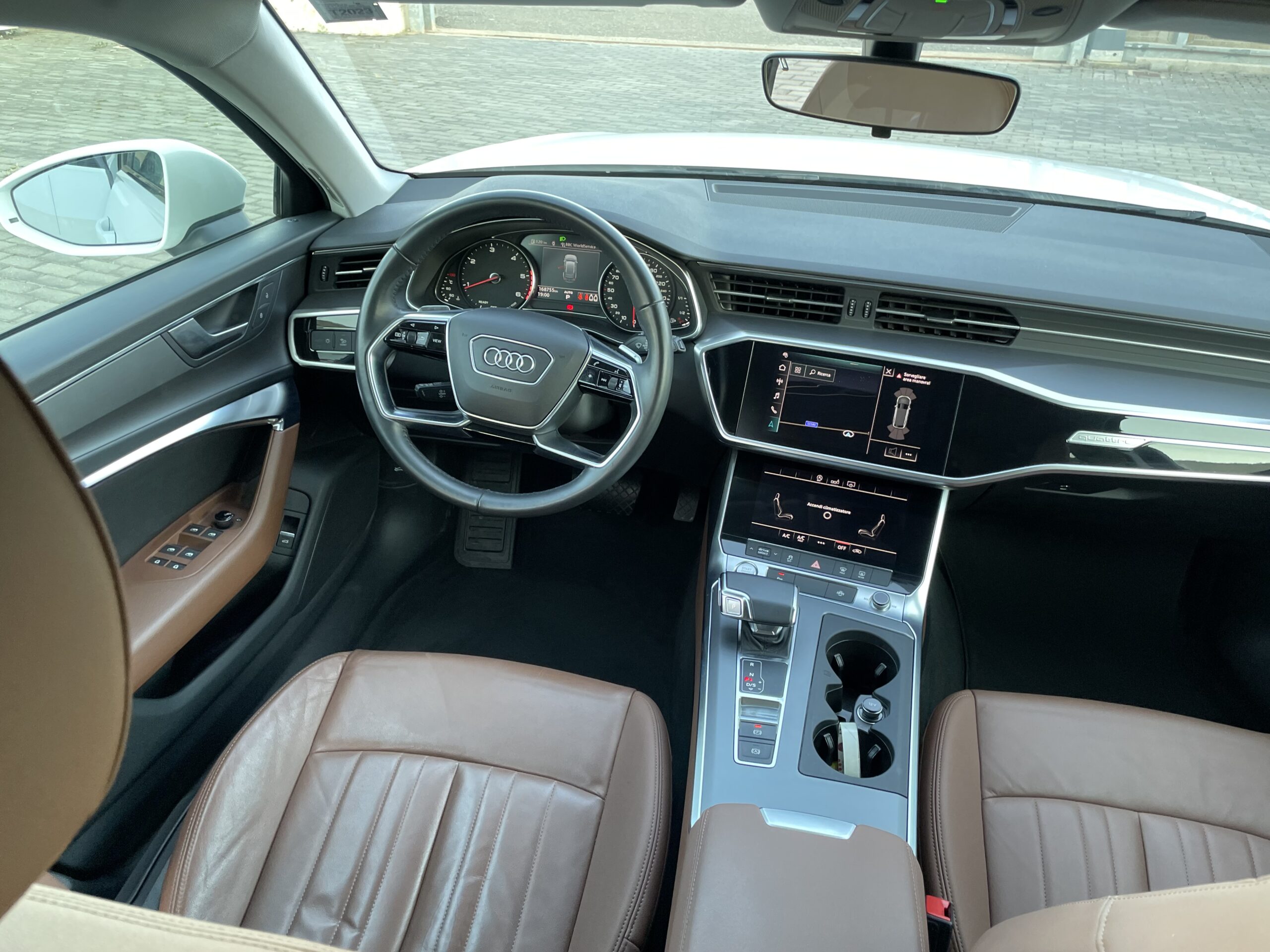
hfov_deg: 67.3
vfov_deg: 53.1
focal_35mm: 26
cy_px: 476
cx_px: 635
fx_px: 954
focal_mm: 4.2
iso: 125
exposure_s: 1/115
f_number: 1.6
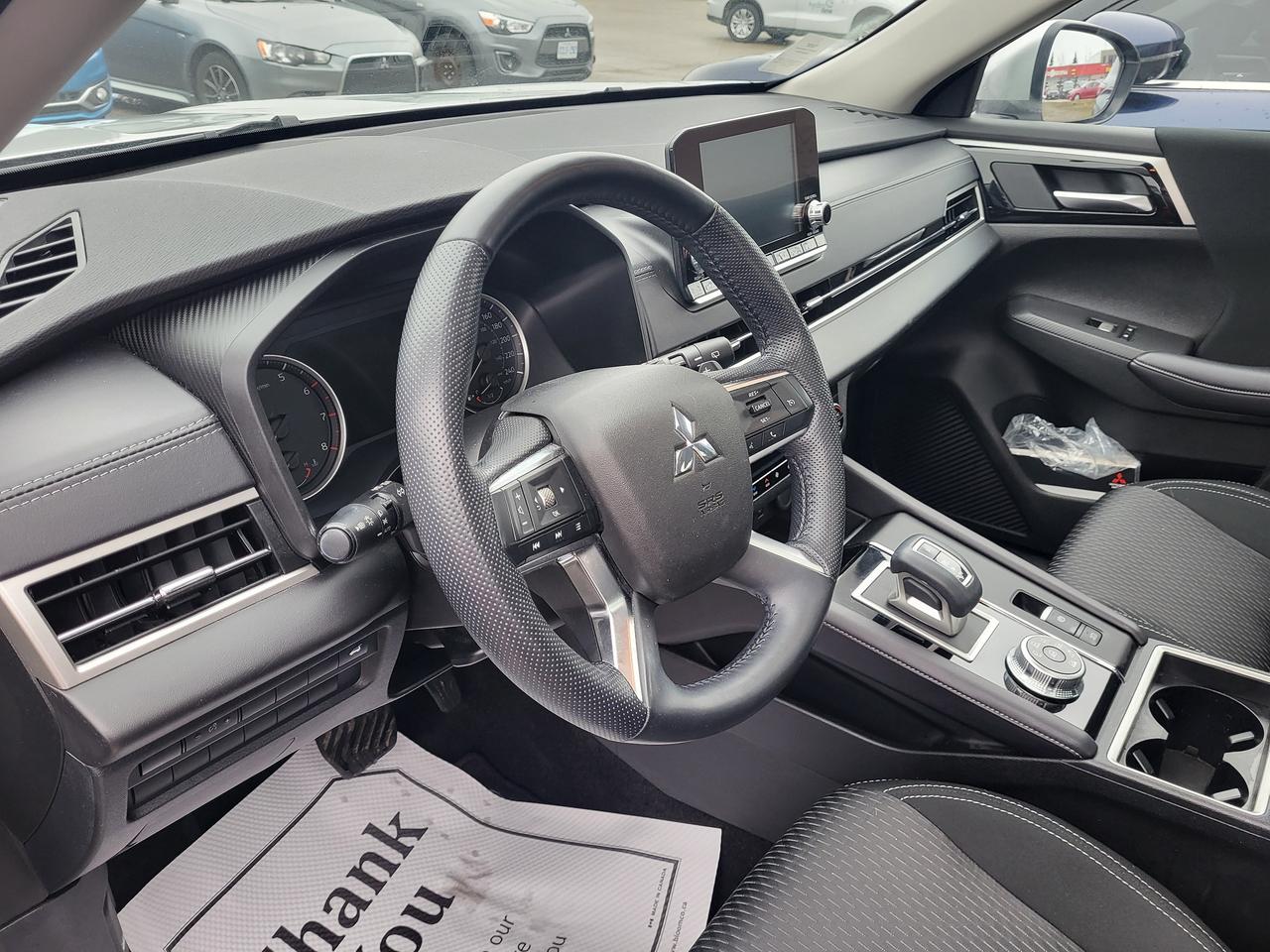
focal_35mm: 26
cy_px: 476
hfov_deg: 67.3
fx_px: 954
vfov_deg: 53.1
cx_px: 635
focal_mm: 5.4
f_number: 1.8
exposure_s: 1/120
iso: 100
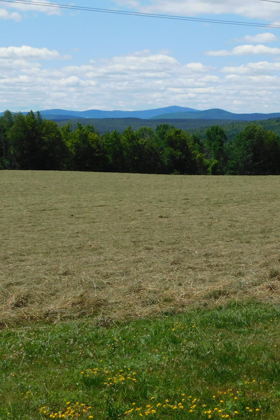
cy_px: 220
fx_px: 887
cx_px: 199
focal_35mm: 76
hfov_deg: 17.9
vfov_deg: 26.6
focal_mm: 9
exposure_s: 1/1250
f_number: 3.8
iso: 125
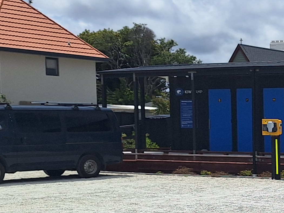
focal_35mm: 89
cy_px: 190
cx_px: 468
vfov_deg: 16.4
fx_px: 730
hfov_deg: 18.5
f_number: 1.8
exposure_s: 1/4831
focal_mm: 5.54
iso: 40
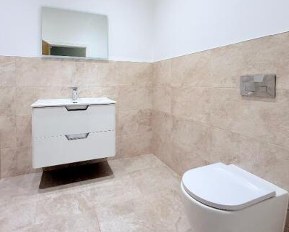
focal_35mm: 20
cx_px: 129
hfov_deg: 80.1
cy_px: 86
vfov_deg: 67.1
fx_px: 171
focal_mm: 2.22
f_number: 2.2
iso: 160
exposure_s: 1/100
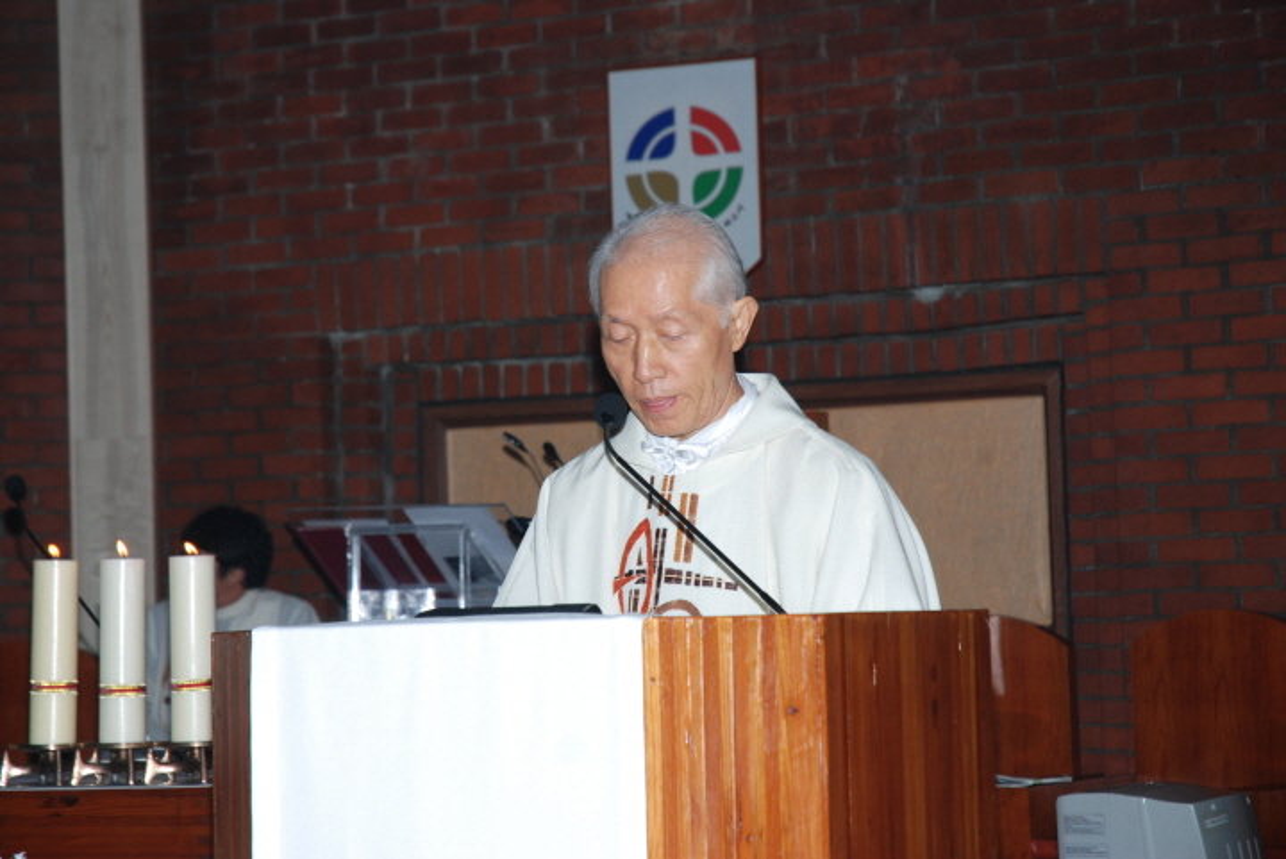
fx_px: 3753
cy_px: 430
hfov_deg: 19.4
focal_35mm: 105
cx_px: 643
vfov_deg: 13.1
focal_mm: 70
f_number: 5.6
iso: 200
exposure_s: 1/60
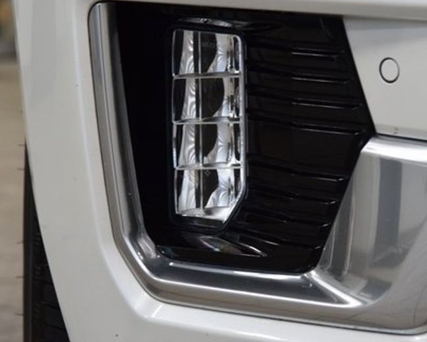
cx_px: 232
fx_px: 1972
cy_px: 128
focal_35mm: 156
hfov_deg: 12.4
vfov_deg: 9.9
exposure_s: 1/125
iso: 1600
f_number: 5.6
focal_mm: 70
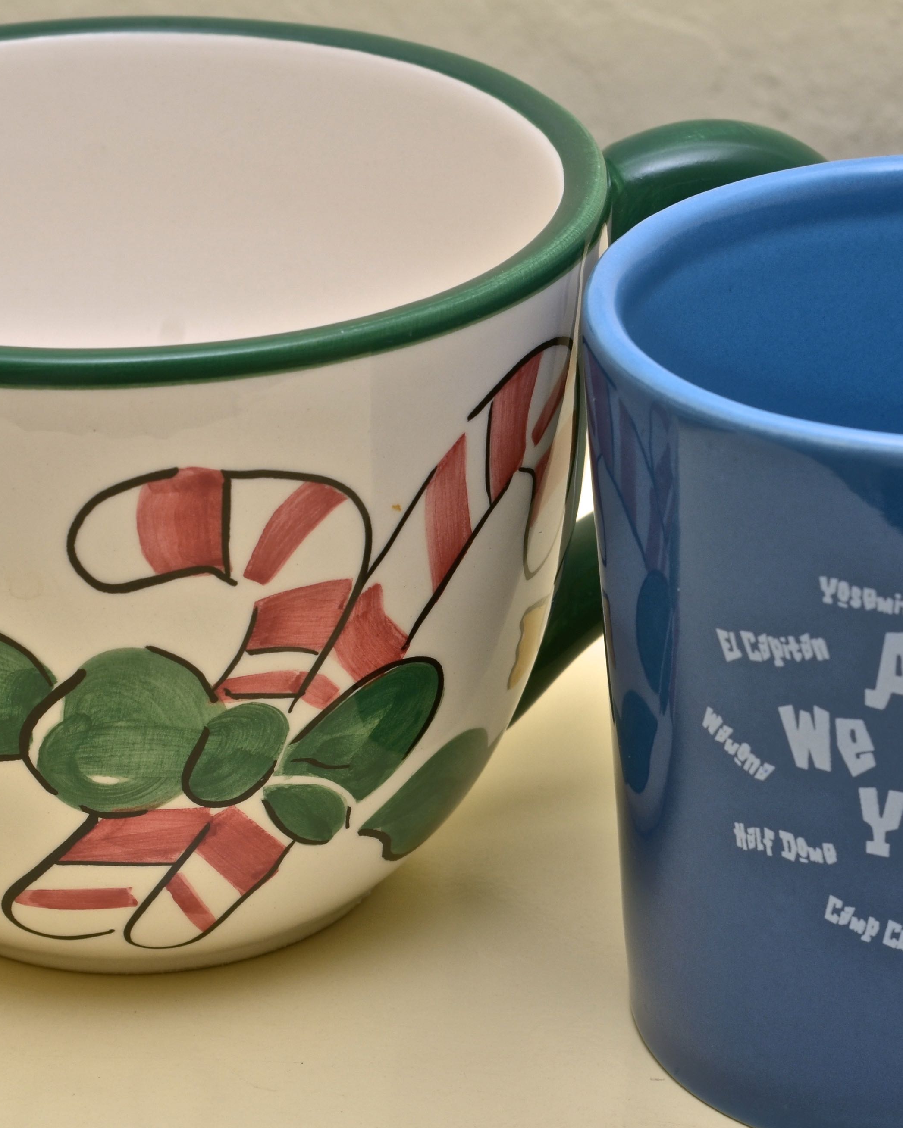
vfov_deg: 11.8
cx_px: 576
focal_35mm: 164
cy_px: 585
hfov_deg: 9.4
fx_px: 5478
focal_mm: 62
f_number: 10
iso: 160
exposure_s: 1/250
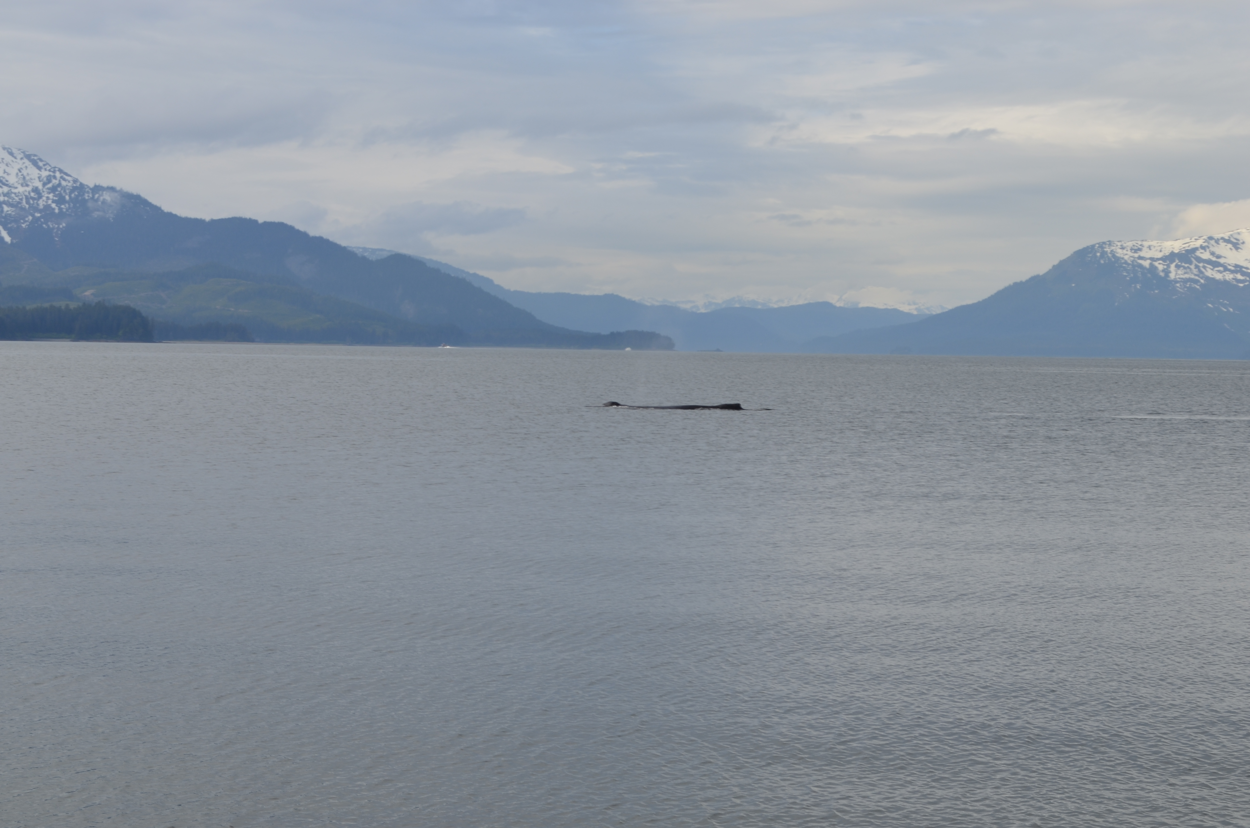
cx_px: 625
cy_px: 414
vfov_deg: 16.5
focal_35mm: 82
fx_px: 2859
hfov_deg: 24.7
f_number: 11
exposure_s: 1/160
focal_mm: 55
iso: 100
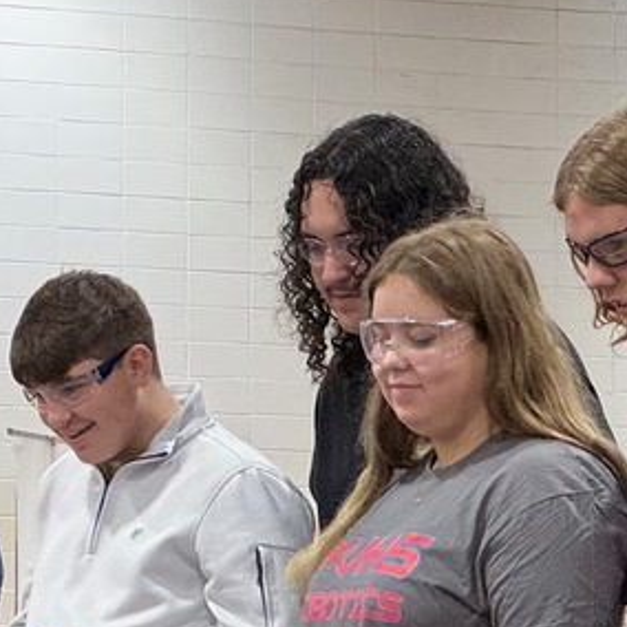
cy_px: 817
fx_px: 5021
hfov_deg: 7.1
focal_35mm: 245
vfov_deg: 7.1
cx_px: 29
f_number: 2.8
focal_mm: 9
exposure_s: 1/86
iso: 200
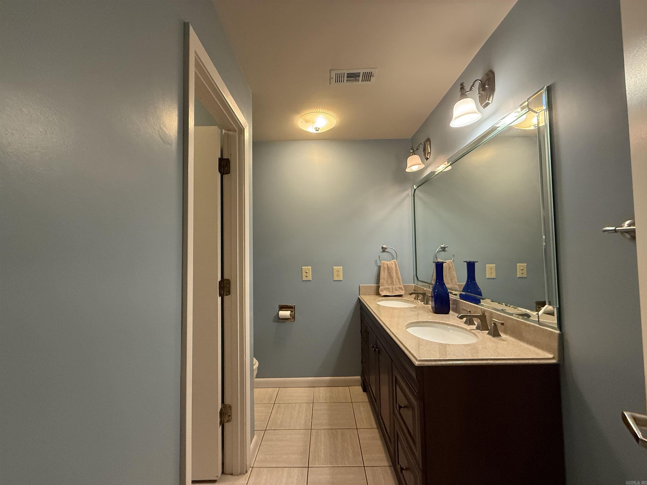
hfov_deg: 102.1
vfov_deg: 85.7
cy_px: 242
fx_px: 262
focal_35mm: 14
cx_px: 324
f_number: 2.2
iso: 500
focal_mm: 2.22
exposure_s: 1/60
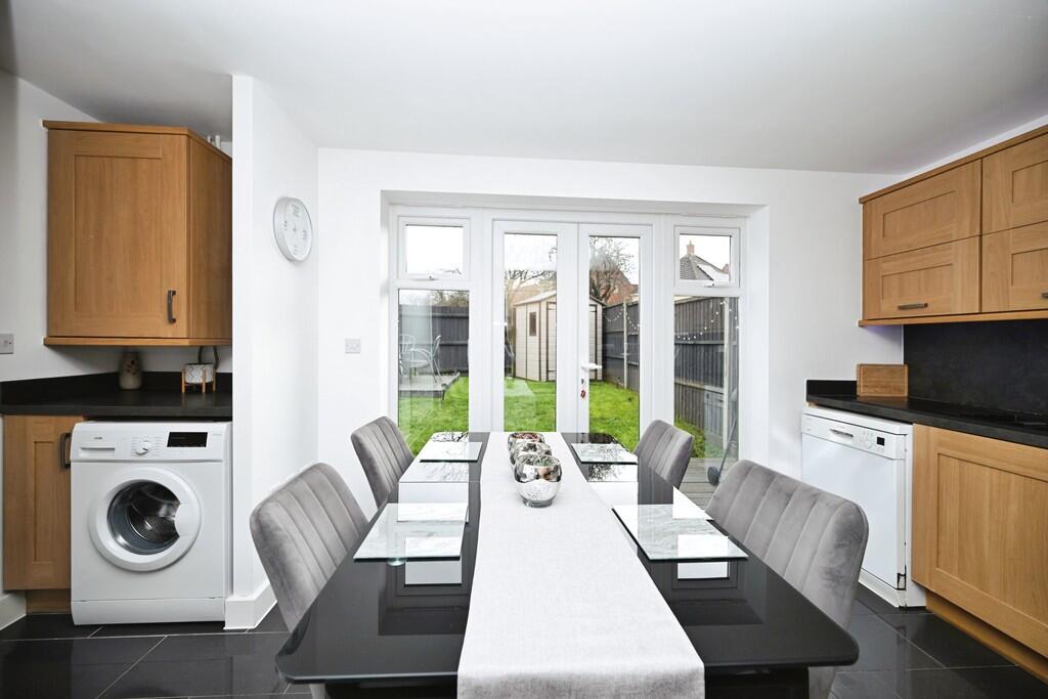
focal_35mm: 14
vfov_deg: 81.2
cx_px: 524
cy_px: 350
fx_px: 408
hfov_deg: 104.2
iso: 100
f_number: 4.5
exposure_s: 1/80
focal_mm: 14
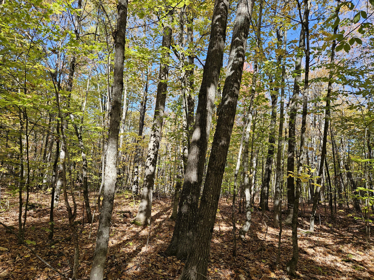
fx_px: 248
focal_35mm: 23
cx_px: 187
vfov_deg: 58.9
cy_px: 140
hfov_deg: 73.9
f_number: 1.8
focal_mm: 5.4
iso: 40
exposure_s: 1/453
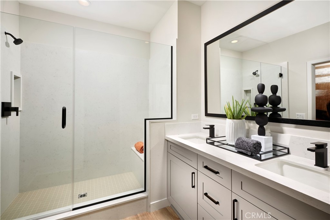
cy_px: 110
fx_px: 156
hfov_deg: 93.3
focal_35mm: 17
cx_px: 165
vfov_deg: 70.5
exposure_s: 1/160
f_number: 11
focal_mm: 17
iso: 64
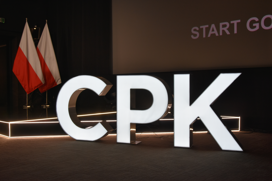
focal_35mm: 38
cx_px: 136
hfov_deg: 51.3
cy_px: 90
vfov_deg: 35.5
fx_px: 283
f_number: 6.3
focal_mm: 25
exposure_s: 1/160
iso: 800
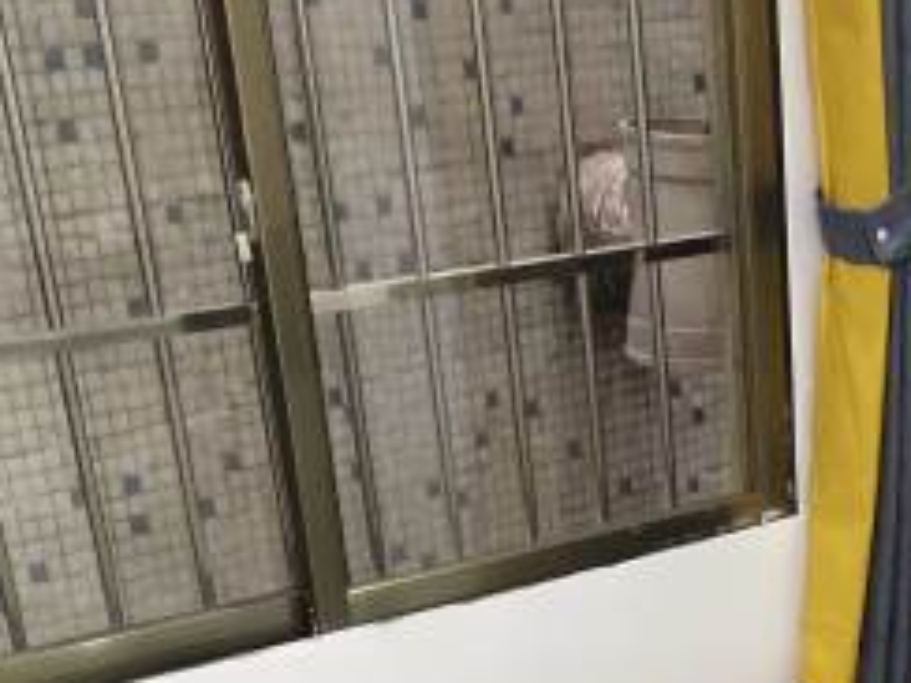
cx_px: 941
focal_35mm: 95
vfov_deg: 14.4
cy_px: 1075
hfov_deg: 19.9
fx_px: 2500
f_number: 1.8
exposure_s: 1/50
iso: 354
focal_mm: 4.27
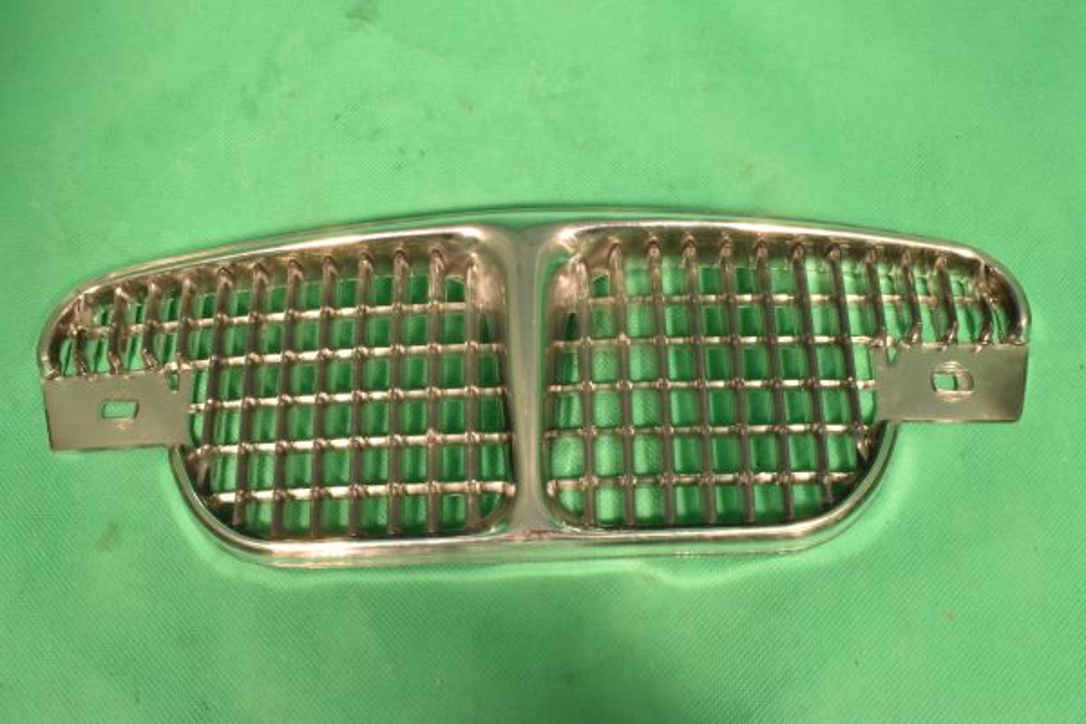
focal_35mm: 44
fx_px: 1312
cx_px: 543
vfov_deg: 30.8
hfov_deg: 45.0
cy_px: 362
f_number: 29
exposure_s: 1/50
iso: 4000
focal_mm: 29
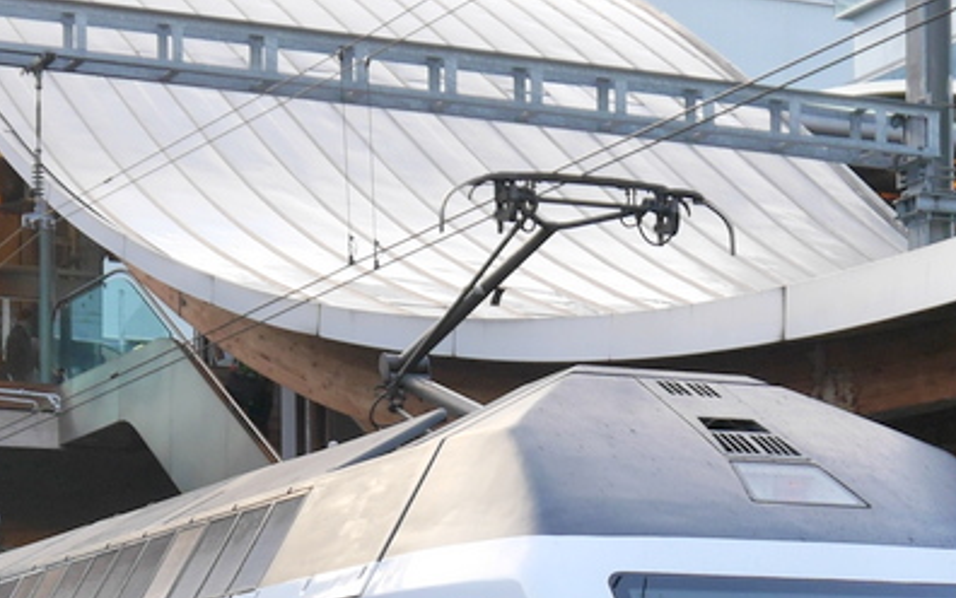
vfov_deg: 10.5
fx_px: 3180
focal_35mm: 122
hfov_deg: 17.1
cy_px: 810
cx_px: 422
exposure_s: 1/100
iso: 160
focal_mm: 19
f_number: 4.5
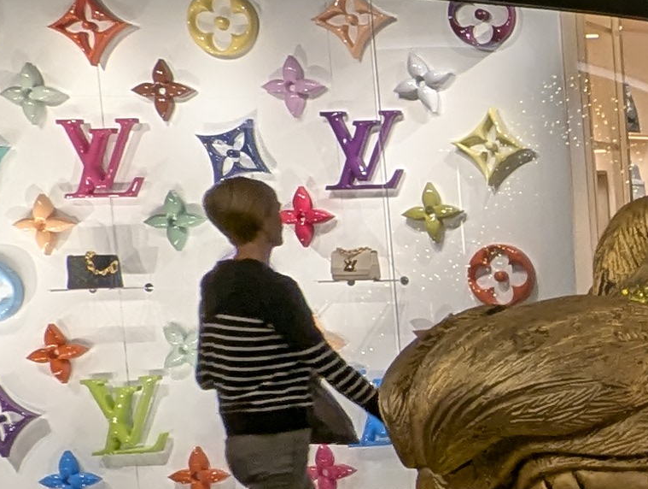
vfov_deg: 17.0
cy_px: 422
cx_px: 1308
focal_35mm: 86
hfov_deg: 16.8
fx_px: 1613
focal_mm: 2.35
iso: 97
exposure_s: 1/120
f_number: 2.2
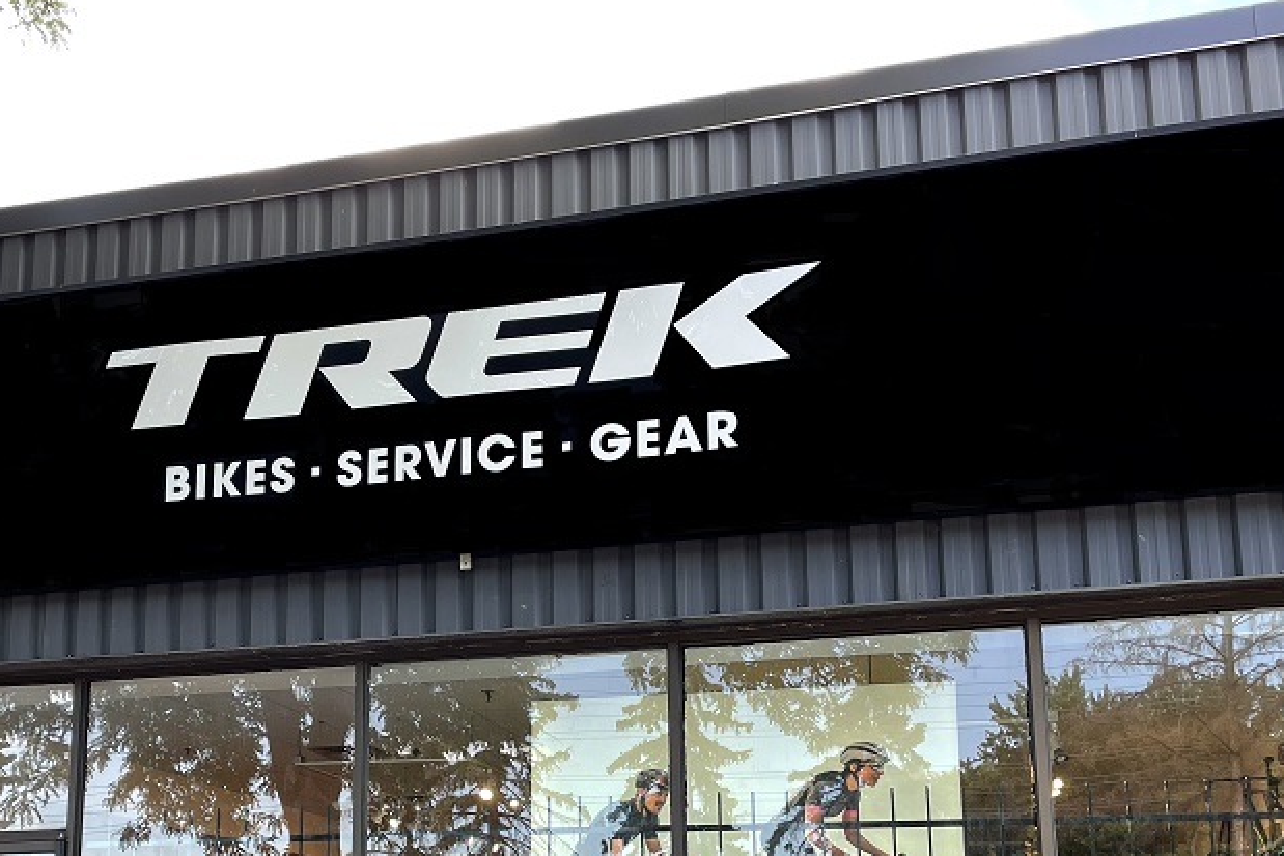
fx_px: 1570
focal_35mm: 44
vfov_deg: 29.7
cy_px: 707
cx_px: 502
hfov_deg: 44.2
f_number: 1.6
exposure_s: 1/218
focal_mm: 4.2
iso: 32
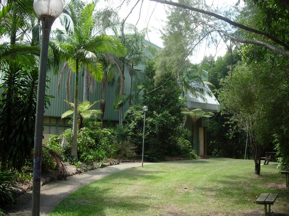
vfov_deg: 37.7
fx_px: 317
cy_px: 108
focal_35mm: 38
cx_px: 144
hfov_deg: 49.0
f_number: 2.8
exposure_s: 1/384
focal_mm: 7.8
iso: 79
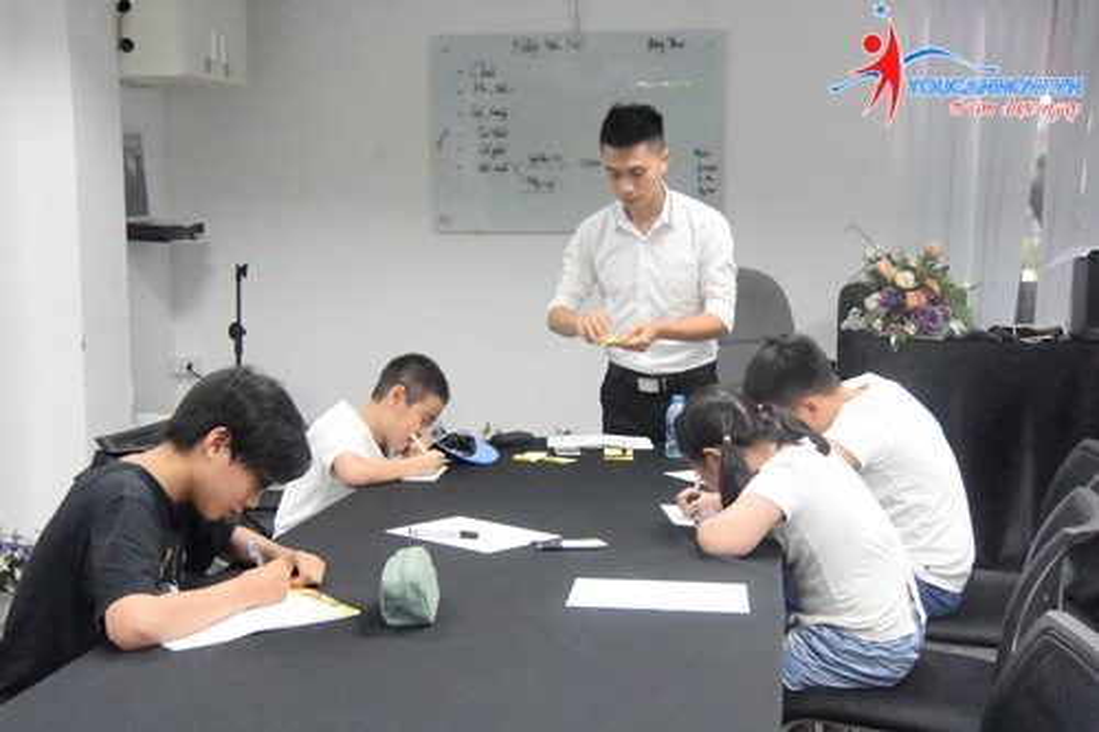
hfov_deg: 41.1
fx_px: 1465
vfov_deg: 28.1
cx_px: 550
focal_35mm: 48
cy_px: 366
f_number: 4.8
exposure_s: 1/100
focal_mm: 18.1
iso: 6400
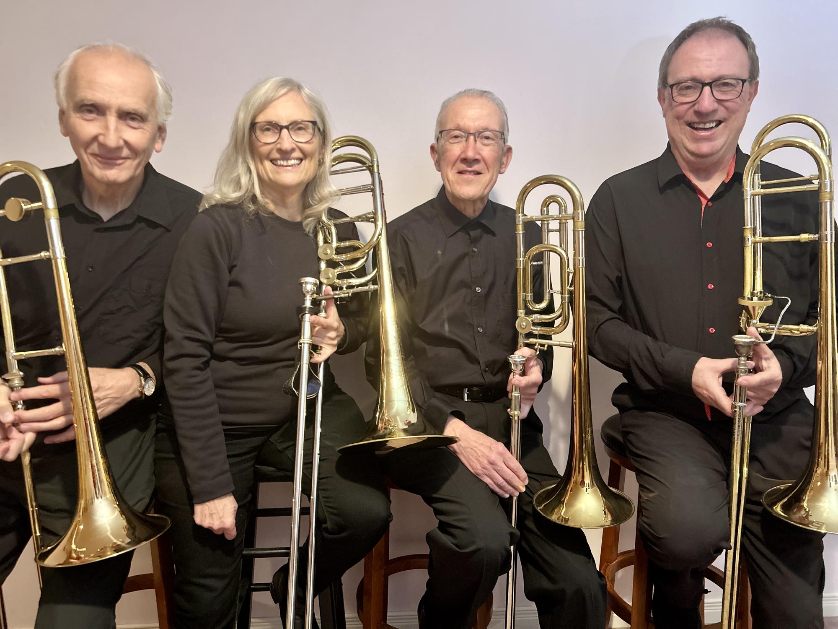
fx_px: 629
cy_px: 314
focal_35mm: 26
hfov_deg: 67.3
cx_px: 419
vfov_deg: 53.1
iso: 500
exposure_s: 1/60
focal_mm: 5.7
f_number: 1.5
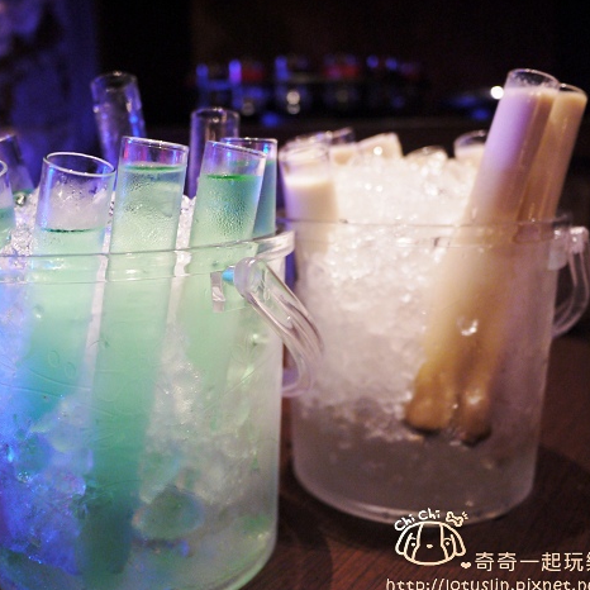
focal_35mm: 34
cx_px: 257
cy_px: 298
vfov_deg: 48.5
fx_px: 656
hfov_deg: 48.3
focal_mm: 14
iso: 400
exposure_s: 1/5
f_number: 2.5
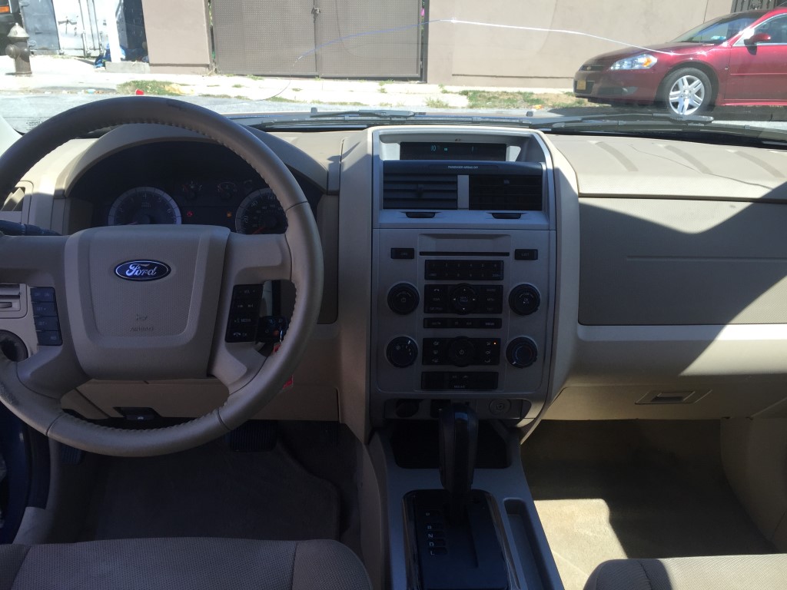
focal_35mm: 29
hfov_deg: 61.7
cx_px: 394
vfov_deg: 48.2
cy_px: 295
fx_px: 659
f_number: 2.2
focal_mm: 4.15
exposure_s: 1/520
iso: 32
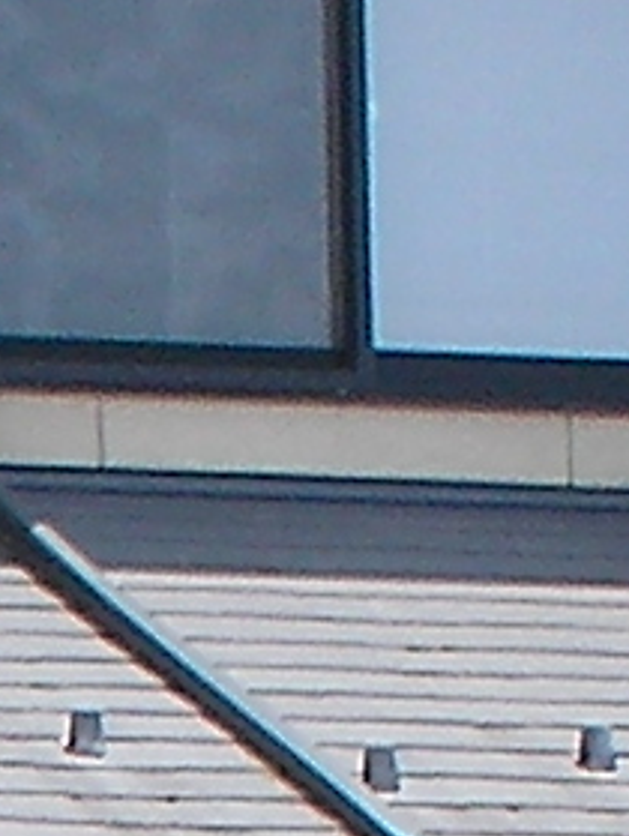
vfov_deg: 3.4
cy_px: 2148
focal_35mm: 566
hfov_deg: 2.6
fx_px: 13682
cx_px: -1626
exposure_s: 1/223
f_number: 4.6
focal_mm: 10.2
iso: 50
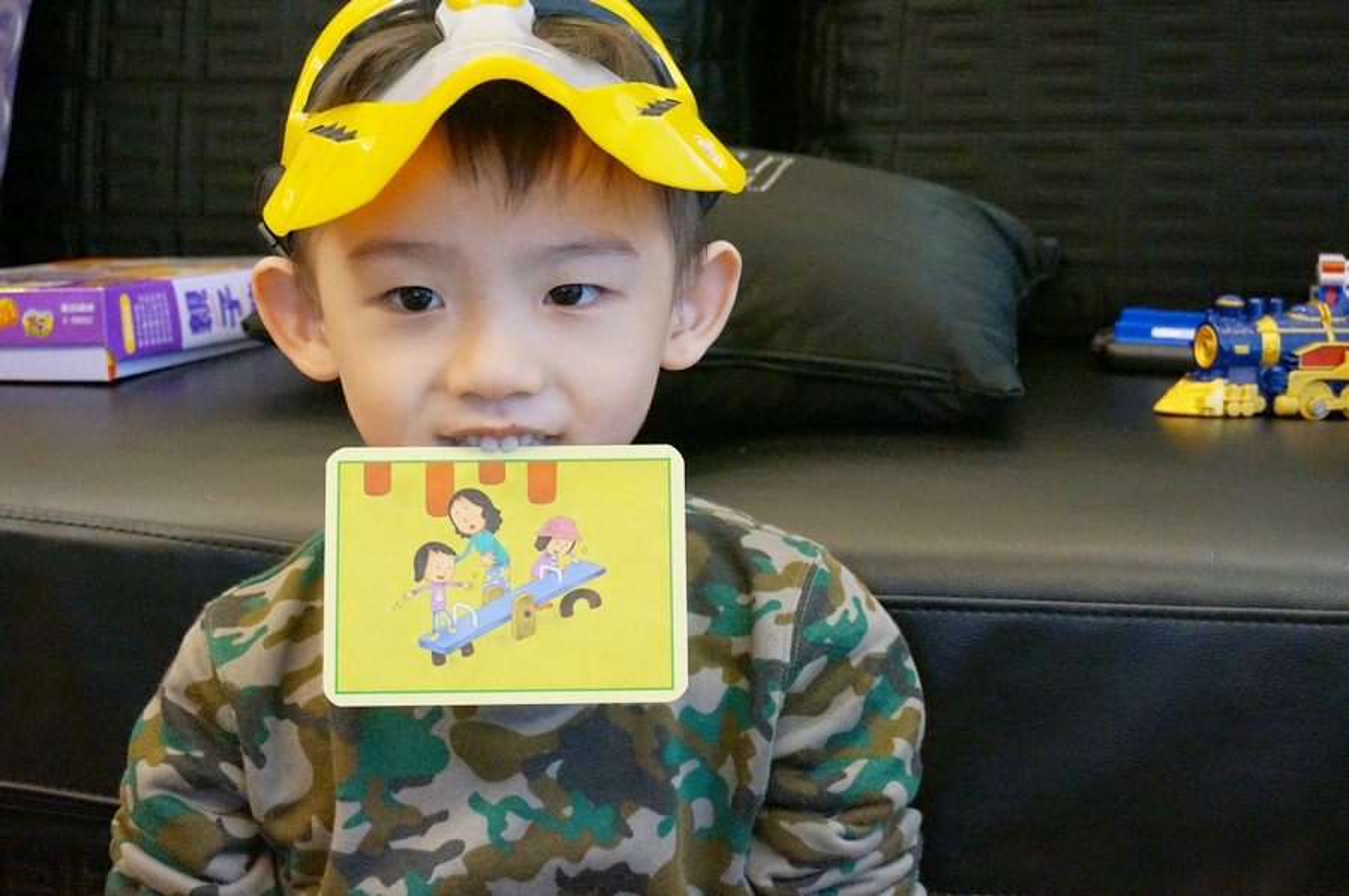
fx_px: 2134
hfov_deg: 35.1
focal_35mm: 57
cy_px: 448
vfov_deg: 23.7
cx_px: 674
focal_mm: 38
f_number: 5.6
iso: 3200
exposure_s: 1/60
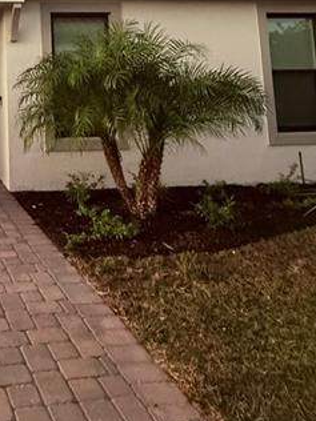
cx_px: -47
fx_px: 414
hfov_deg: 34.8
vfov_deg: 50.1
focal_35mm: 34
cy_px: 73
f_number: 2.2
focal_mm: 2.22
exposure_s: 1/60
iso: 1000
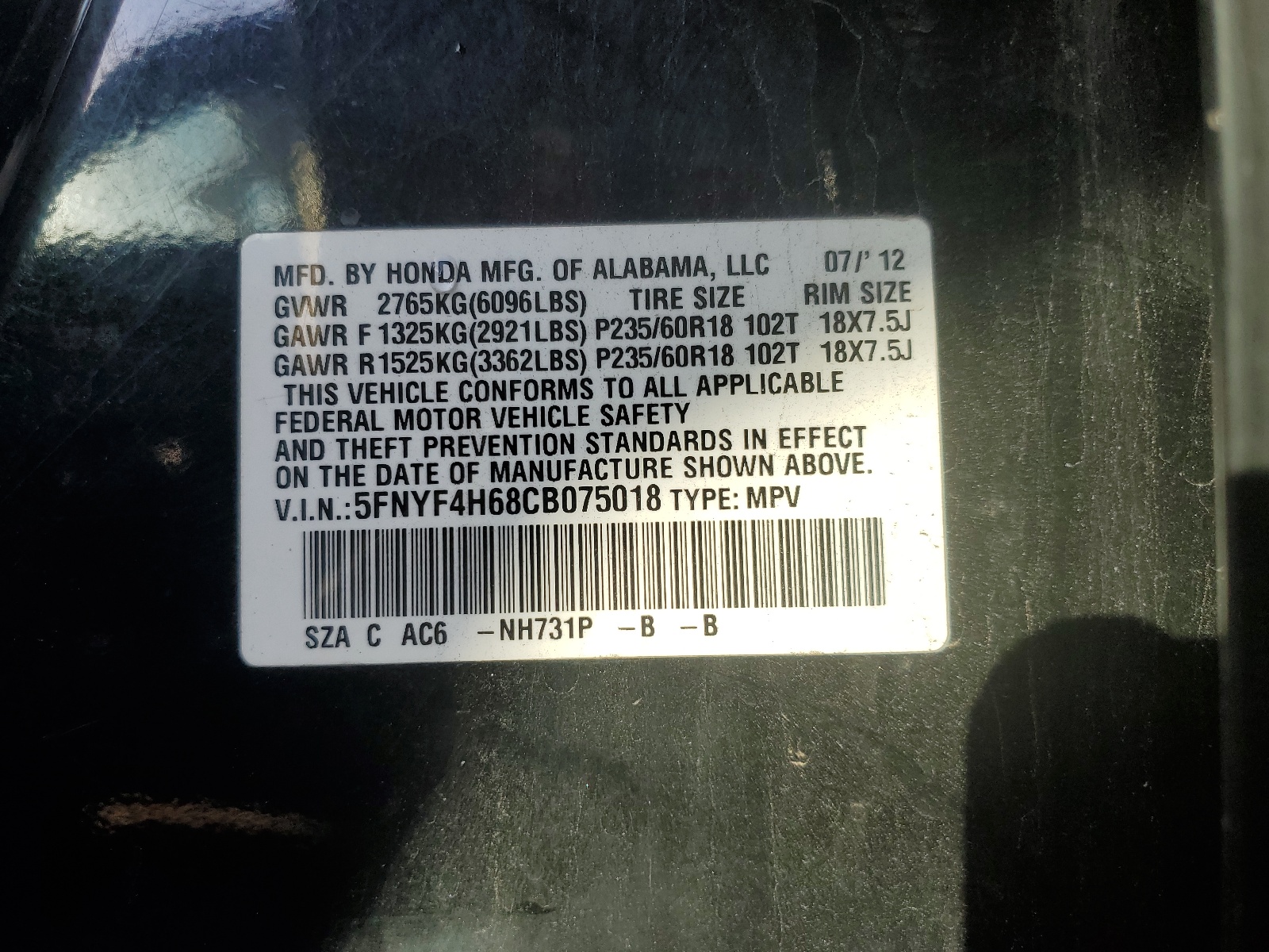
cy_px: 476
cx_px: 634
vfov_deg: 53.1
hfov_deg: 67.3
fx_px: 953
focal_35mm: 26
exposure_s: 1/667
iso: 50
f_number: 1.5
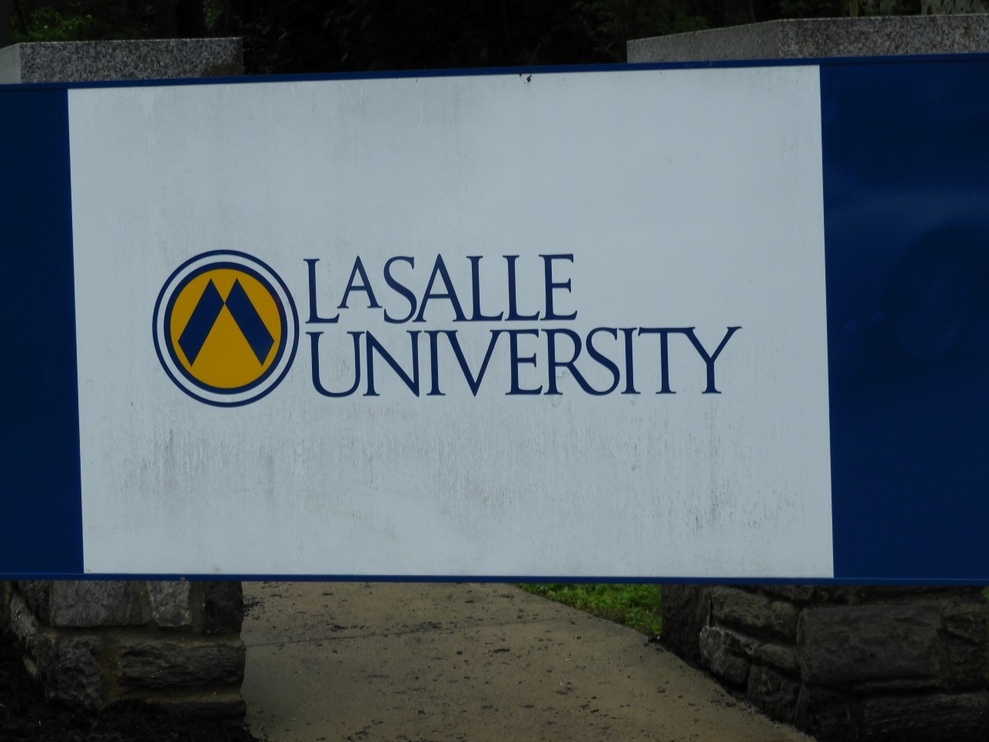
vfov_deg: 9.8
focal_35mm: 151
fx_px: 4315
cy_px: 383
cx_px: 494
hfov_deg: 13.1
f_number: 5
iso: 100
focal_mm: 24.2
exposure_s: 1/200
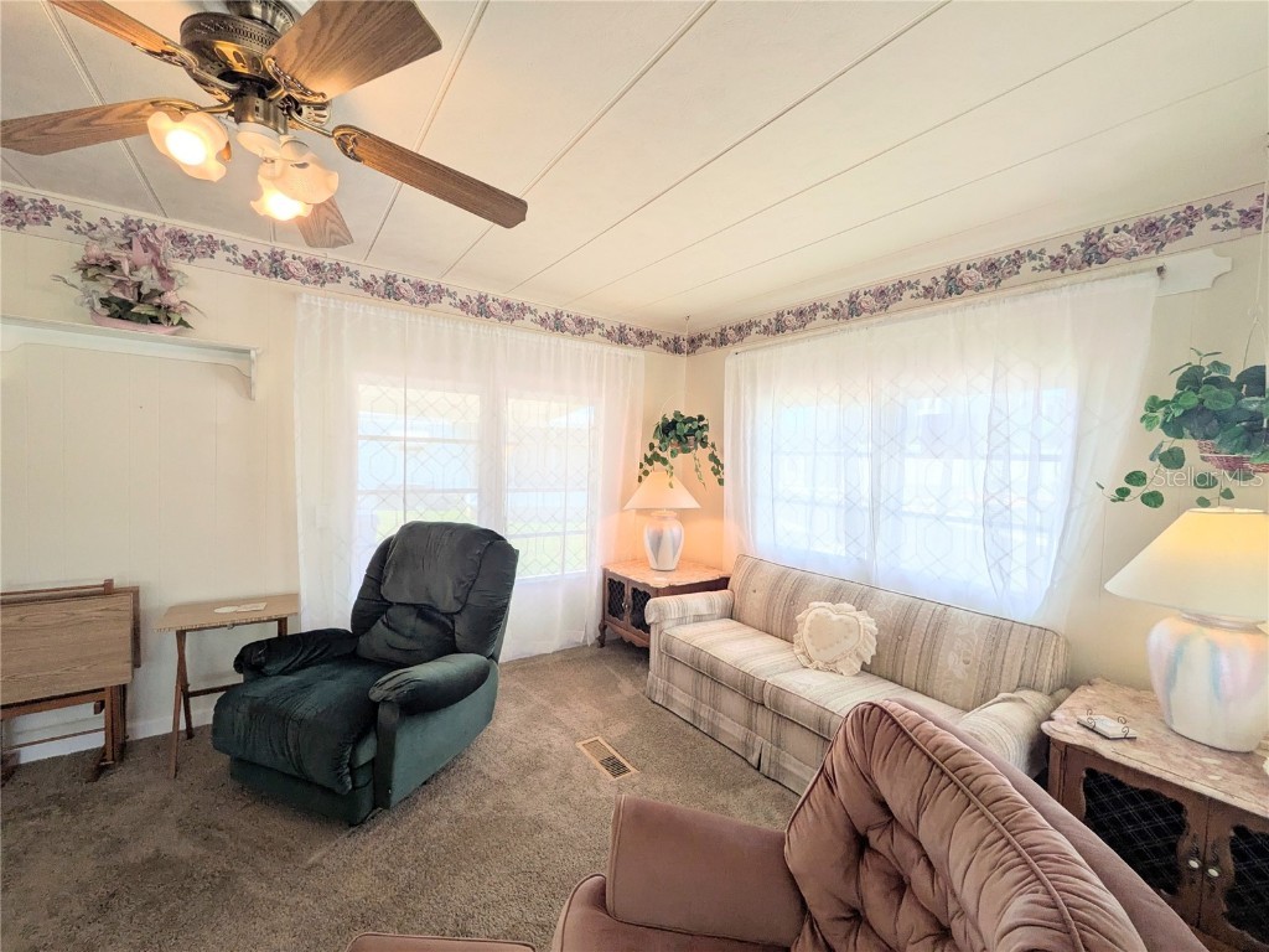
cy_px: 476
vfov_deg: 85.7
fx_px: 513
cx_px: 634
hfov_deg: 102.1
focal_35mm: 14
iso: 45
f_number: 2.2
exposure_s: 1/260
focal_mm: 1.83
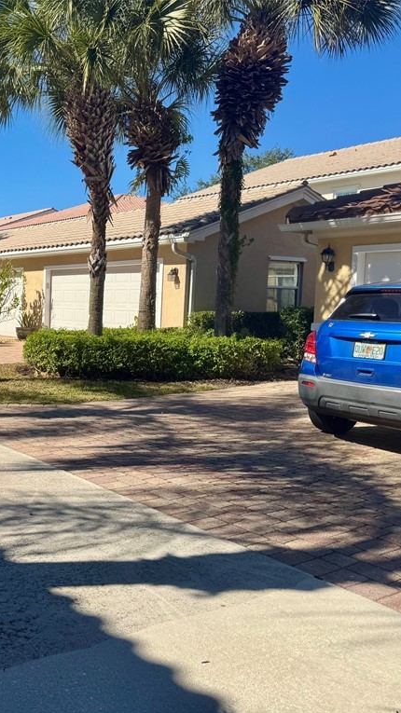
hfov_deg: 31.1
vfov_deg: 56.6
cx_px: -3
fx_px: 662
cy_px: 357
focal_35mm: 35
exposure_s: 1/4310
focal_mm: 6.76
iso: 80
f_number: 1.78
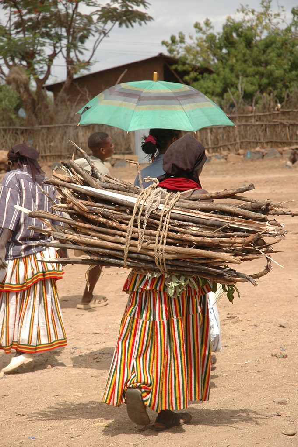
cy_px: 224
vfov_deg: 19.5
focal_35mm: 105
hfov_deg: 13.0
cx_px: 149
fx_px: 1306
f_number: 6.7
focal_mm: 70
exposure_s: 1/500
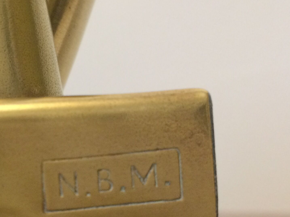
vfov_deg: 22.0
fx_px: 553
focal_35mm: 66
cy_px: 172
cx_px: 55
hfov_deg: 28.7
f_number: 2.2
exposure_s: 1/33
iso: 250
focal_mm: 4.15
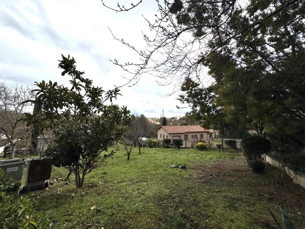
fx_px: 123
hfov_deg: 102.1
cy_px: 114
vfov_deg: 85.7
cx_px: 152
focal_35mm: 14
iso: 50
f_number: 2.2
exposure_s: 1/2674
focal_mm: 2.22
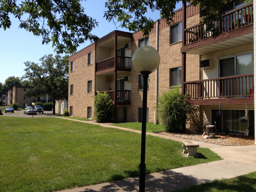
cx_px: 128
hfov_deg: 52.6
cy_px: 96
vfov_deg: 40.7
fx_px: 259
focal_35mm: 35
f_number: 2.4
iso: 64
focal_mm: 4.28
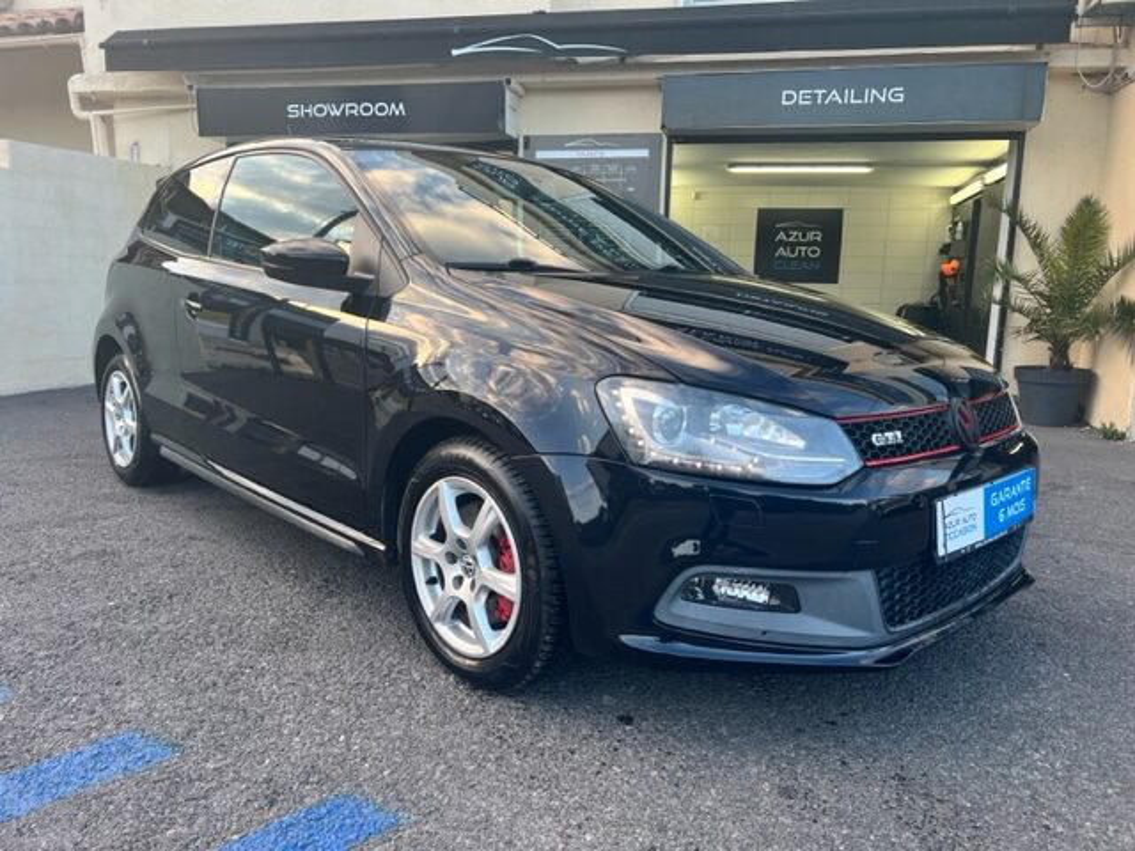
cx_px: 568
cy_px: 426
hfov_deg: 67.3
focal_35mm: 26
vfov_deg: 53.1
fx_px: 852
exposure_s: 1/184
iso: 50
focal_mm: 5.7
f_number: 1.5
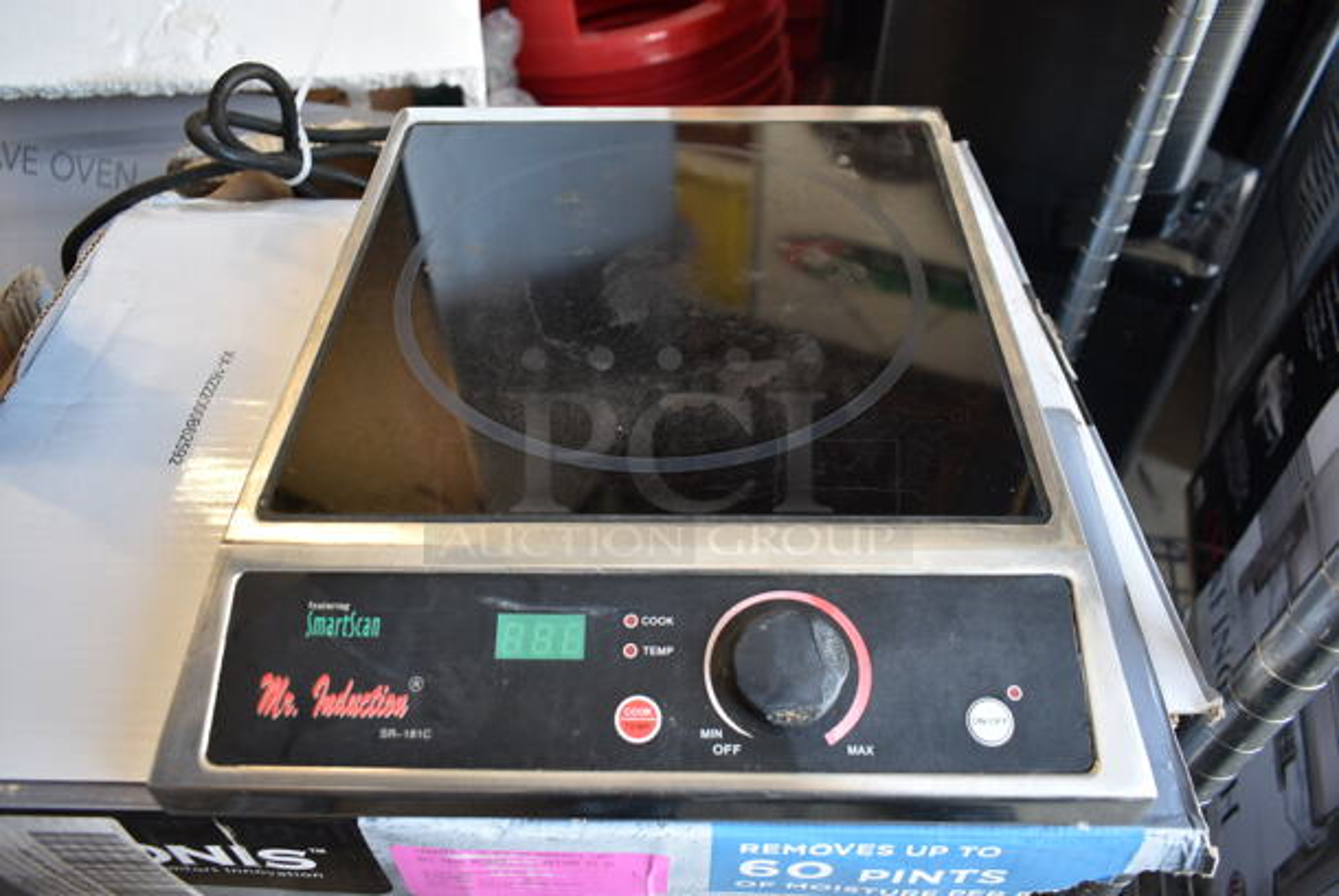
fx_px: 1005
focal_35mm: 27
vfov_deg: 48.0
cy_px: 448
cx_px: 670
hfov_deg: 67.3
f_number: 3.5
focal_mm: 18
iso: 250
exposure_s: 1/30
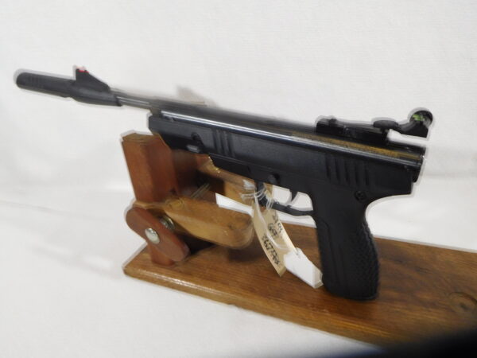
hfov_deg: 69.4
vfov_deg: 54.9
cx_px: 238
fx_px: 344
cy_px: 179
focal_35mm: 25
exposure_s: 1/30
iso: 200
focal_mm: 4.5
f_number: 3.4
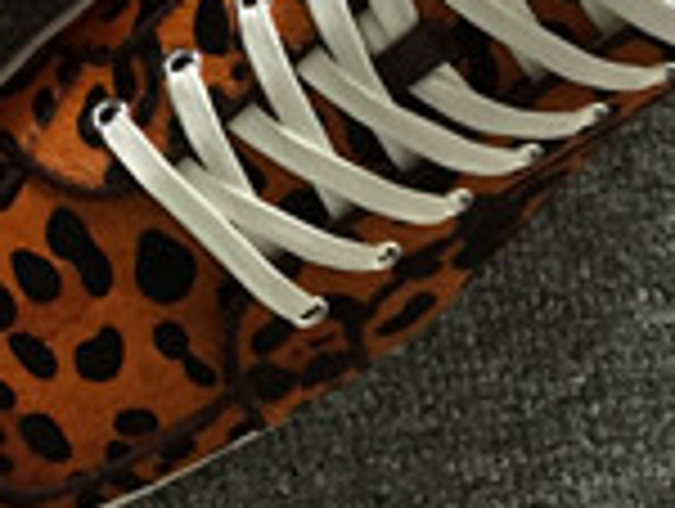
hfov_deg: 13.3
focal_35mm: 135
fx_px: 2637
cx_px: -504
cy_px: -573
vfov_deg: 10.0
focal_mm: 4.15
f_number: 2.2
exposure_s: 1/33
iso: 64
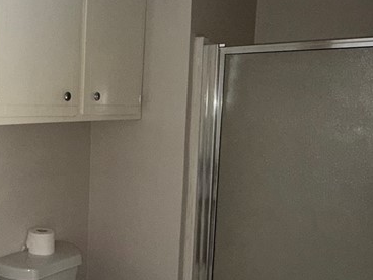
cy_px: 135
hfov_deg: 44.4
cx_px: 52
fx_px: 420
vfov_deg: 36.8
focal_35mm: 39
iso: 125
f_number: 2.2
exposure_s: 1/63
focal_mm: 2.22
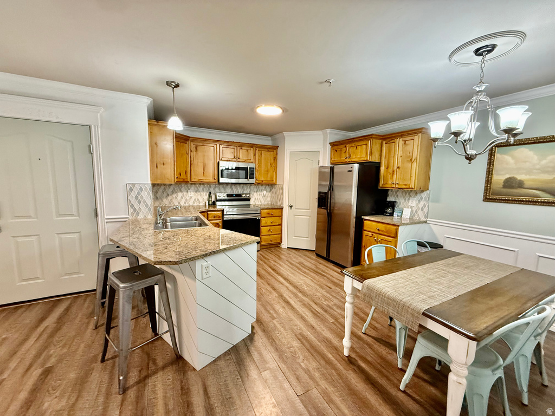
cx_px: 278
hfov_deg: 102.1
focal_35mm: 14
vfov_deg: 85.7
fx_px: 224
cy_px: 208
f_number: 2.2
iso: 400
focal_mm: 2.22
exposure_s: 1/60
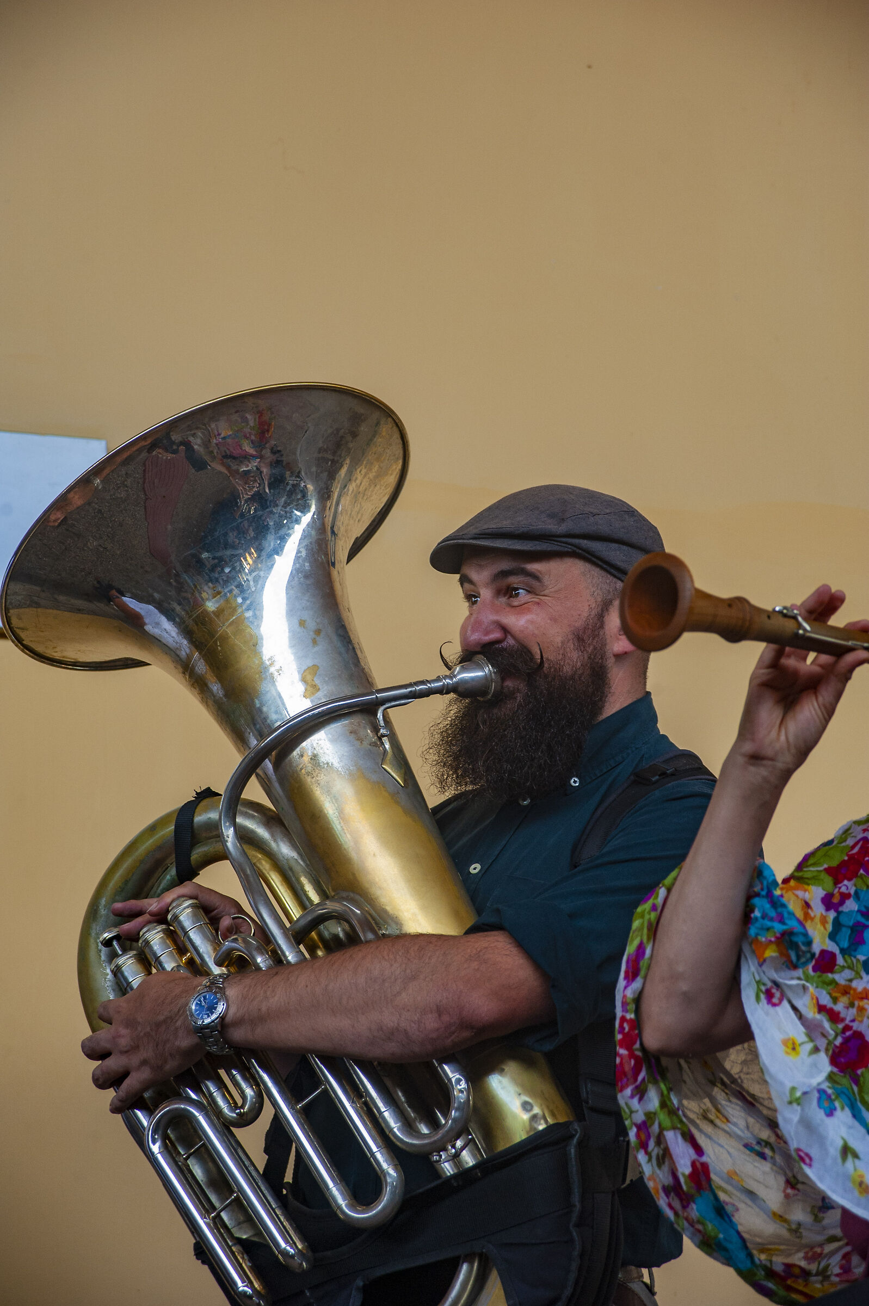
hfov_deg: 13.9
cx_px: 434
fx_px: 3553
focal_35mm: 98
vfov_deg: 20.8
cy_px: 653
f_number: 7.1
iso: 1000
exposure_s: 1/125
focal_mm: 98
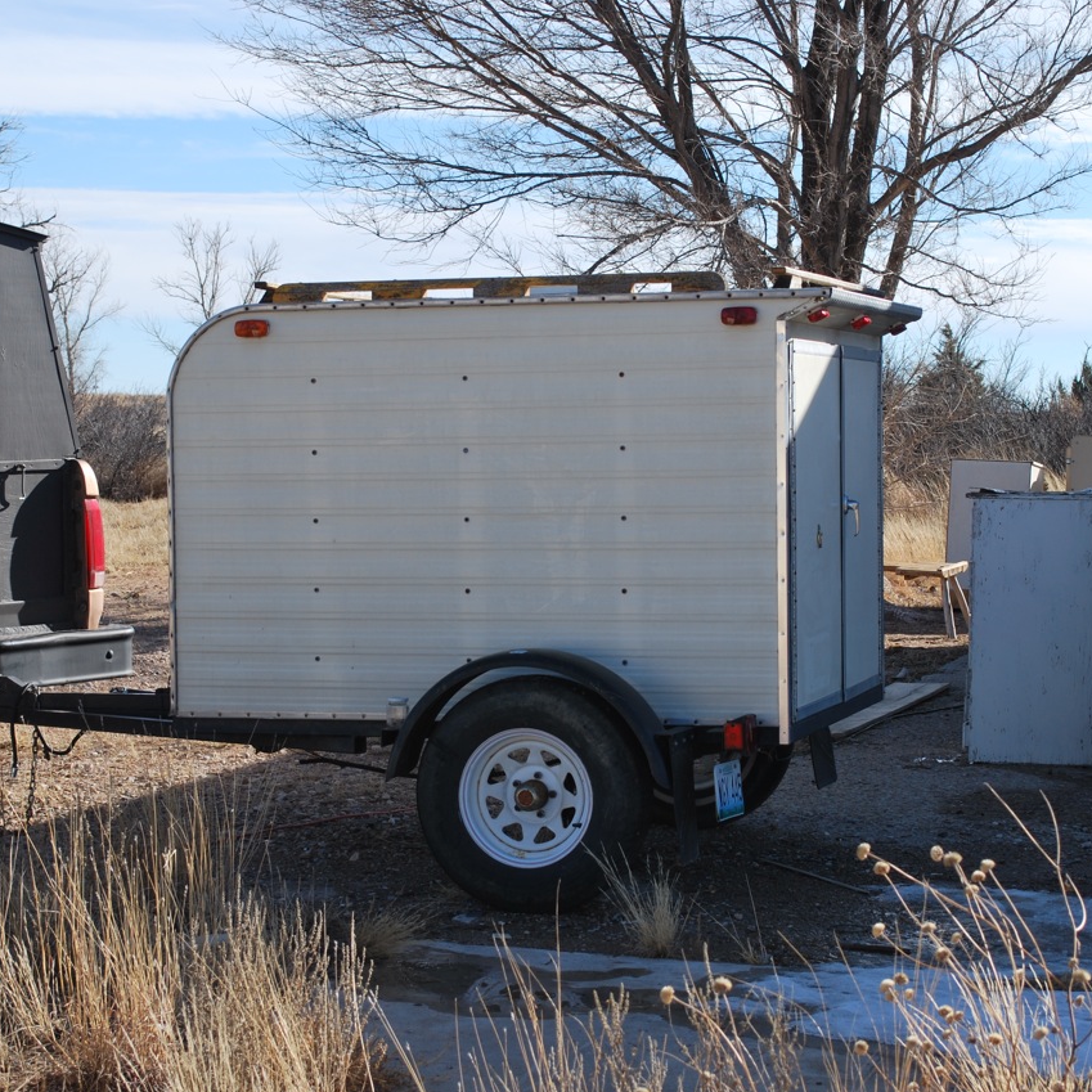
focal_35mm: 77
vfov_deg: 22.5
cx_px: 552
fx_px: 2748
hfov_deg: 22.5
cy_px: 546
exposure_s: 1/250
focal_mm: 40
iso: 100
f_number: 8
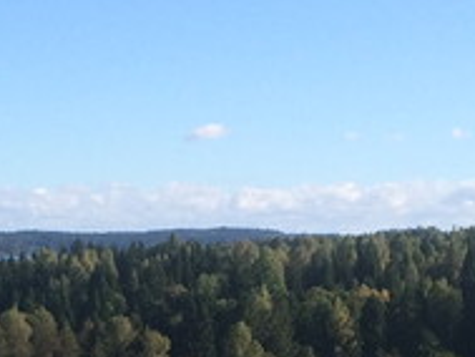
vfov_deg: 9.5
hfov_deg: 13.2
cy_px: 704
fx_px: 2018
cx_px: -30
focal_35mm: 147
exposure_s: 1/1866
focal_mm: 4.15
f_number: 2.2
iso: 32
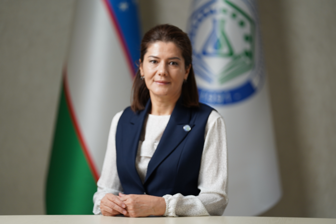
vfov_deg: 9.1
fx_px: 1400
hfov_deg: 13.7
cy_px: 112
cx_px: 168
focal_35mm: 150
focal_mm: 150
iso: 800
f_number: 2.8
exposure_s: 1/200
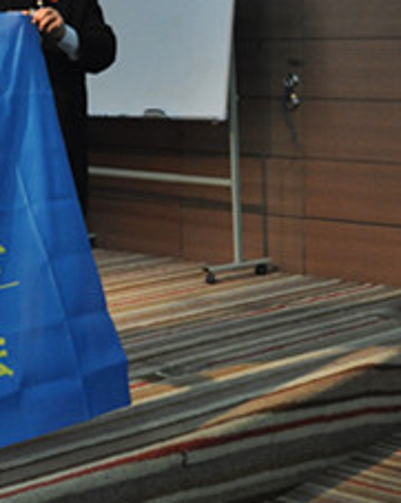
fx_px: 1293
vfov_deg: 21.5
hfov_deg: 15.4
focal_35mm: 87
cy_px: 43
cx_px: -304
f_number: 3.5
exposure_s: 1/40
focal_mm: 18
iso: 800
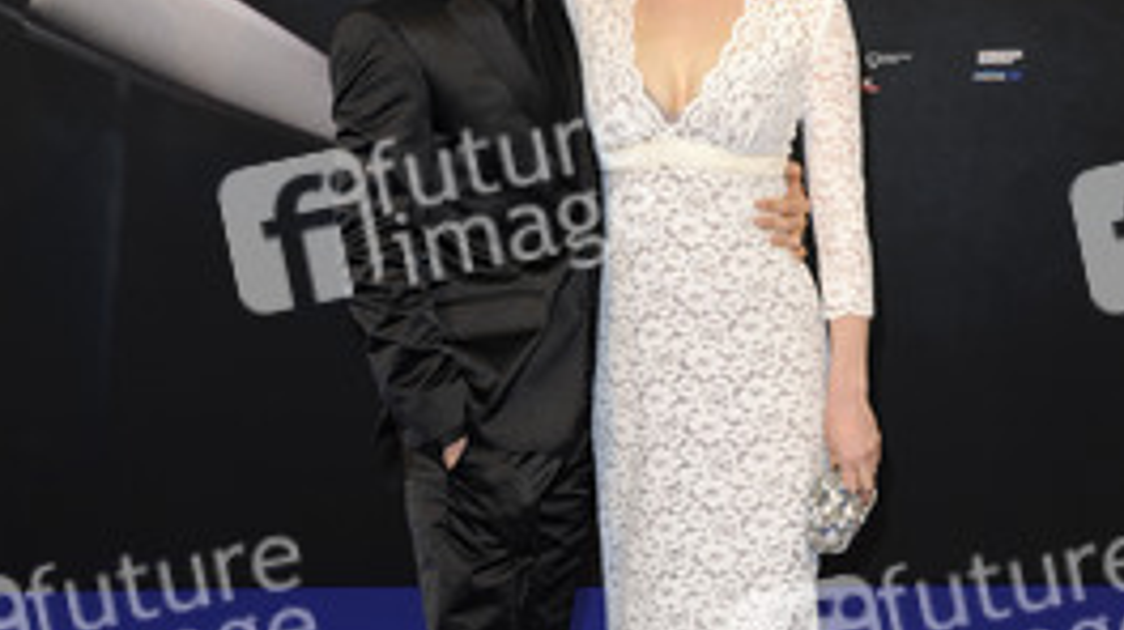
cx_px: 562
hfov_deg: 23.2
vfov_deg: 13.1
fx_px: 2740
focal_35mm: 92
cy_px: 426
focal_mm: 58
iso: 500
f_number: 6.3
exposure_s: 1/160
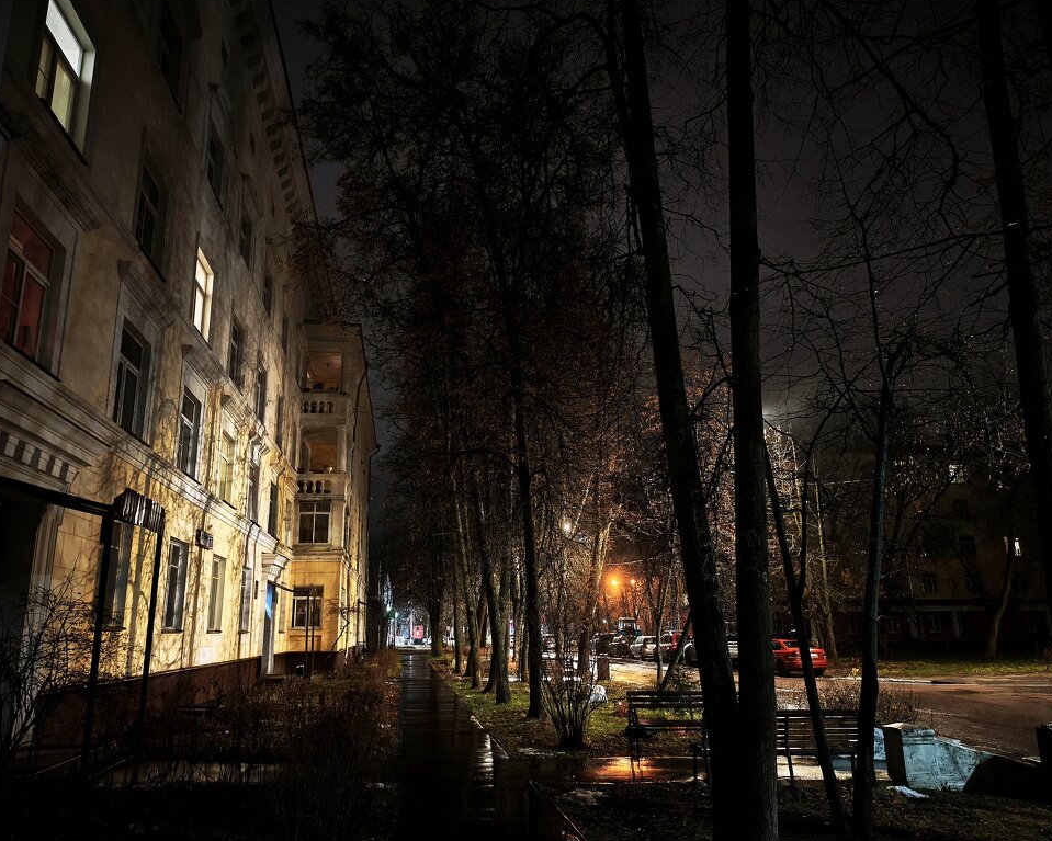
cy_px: 431
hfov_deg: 68.0
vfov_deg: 56.8
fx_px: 778
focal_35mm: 25
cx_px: 491
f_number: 1.62
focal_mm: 6.45
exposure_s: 1/14.3
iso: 5000
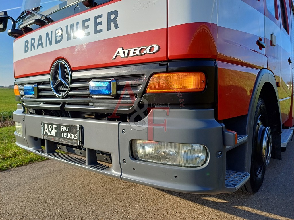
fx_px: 212
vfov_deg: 54.9
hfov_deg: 69.4
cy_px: 110
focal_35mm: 25
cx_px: 147
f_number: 1.8
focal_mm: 4.65
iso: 50
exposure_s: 1/686
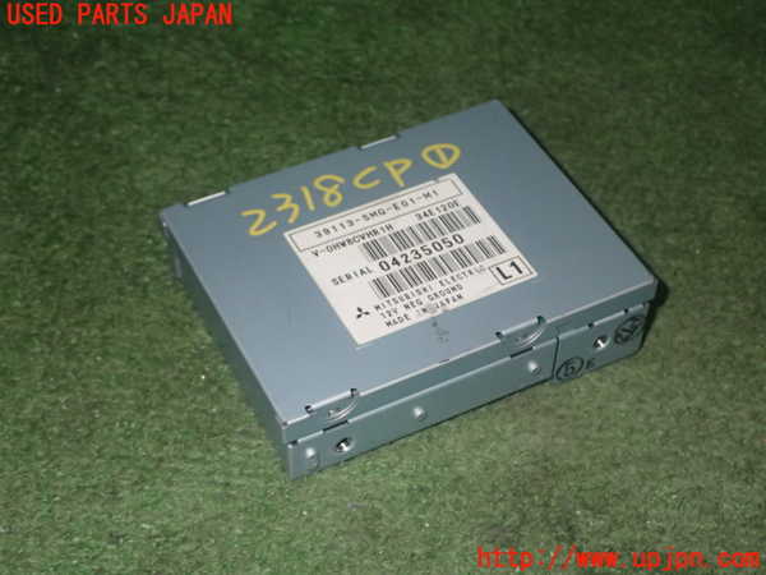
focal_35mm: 62
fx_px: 1372
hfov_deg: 31.2
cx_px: 383
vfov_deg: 23.7
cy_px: 288
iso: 320
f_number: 10
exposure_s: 1/60
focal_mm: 11.09
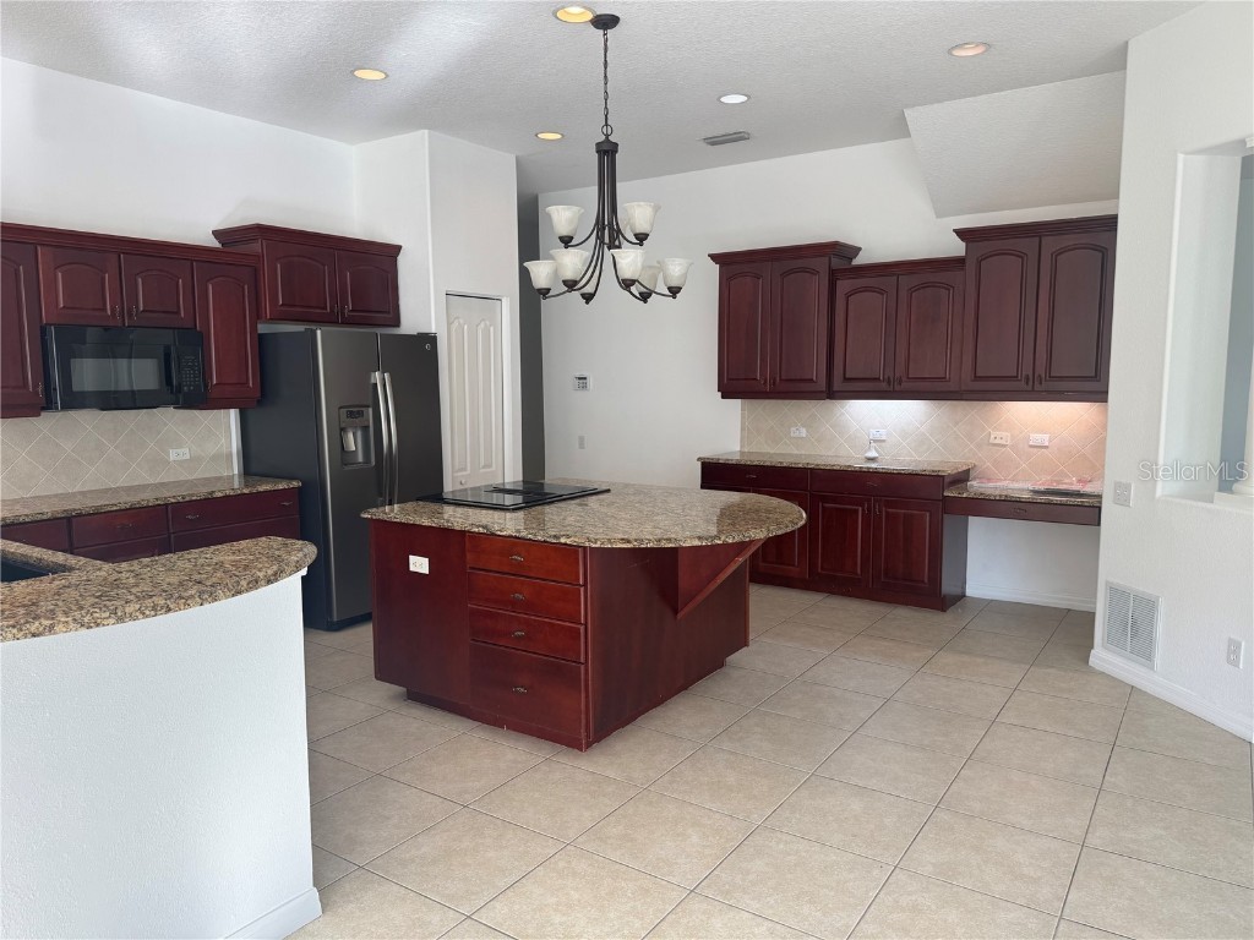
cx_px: 627
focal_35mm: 24
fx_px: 869
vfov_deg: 56.8
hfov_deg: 71.6
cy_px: 470
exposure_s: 1/204
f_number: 1.78
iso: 64
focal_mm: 6.76
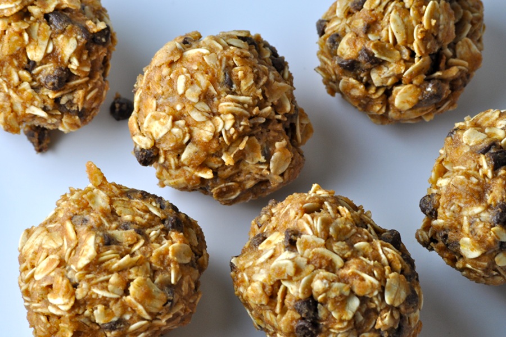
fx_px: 2846
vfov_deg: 6.8
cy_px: 168
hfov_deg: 10.2
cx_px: 253
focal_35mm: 202
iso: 280
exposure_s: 1/30
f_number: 13
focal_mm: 135
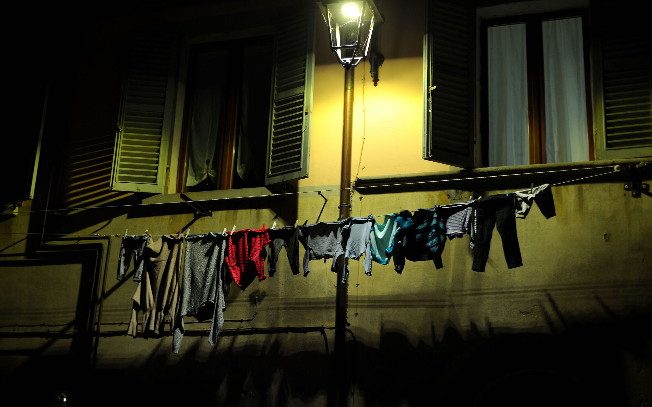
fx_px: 960
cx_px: 317
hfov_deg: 37.5
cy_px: 188
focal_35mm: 54
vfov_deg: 24.0
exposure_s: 1/30
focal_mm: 50
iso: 400
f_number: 2.8
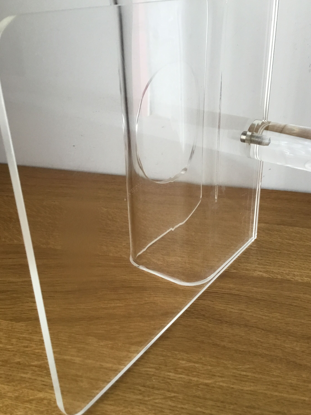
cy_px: 190
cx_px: 157
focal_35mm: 34
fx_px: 407
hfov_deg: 41.8
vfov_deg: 53.9
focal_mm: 3.3
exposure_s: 1/33
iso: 64
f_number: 2.4
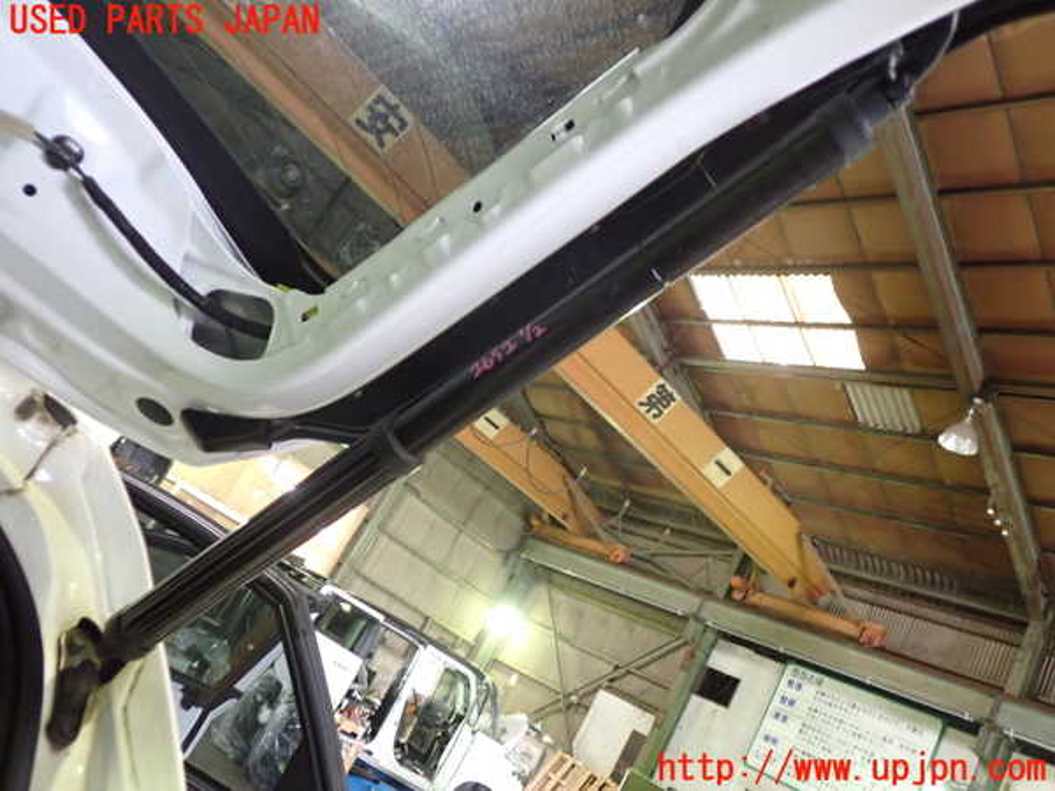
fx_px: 914
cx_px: 528
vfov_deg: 46.8
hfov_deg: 60.0
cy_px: 396
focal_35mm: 30
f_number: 2.3
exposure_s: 1/30
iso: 500
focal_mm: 5.4
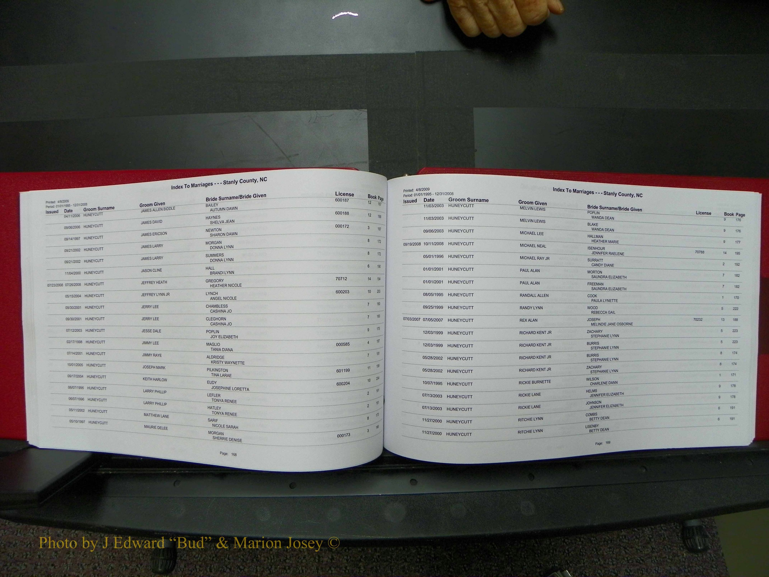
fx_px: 578
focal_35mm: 26
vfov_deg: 53.1
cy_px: 288
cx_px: 384
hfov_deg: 67.3
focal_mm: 4.6
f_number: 2.8
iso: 100
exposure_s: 1/30
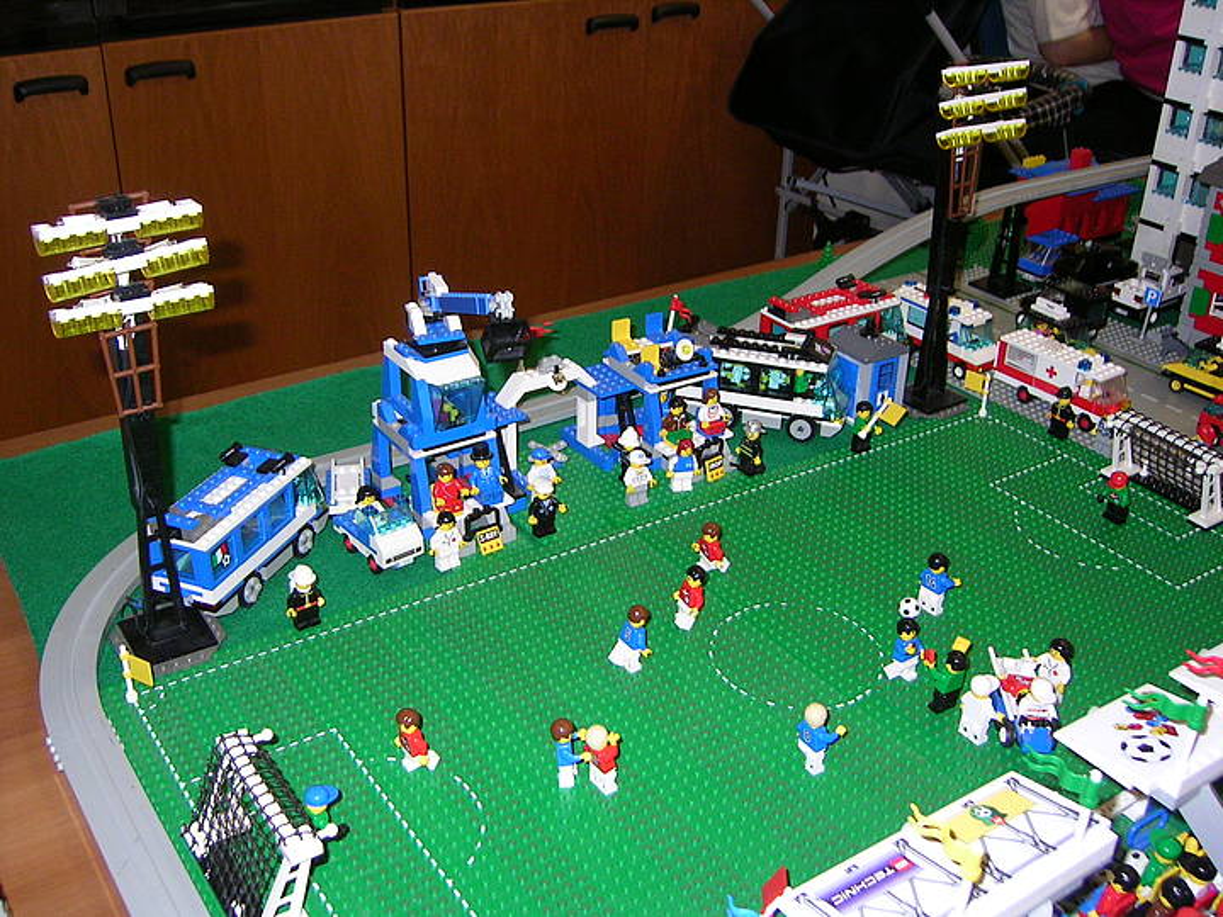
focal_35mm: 36
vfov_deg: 39.7
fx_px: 1272
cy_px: 458
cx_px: 612
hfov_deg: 51.4
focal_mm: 5.6
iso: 100
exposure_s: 1/30
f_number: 2.8
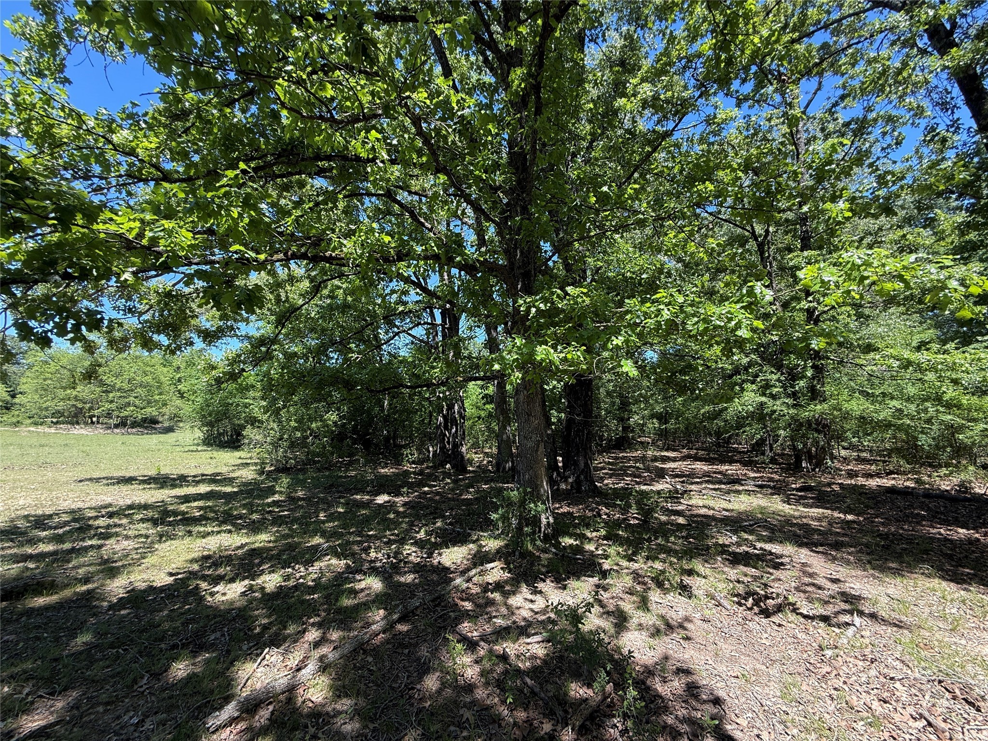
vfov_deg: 85.7
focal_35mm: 14
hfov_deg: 102.1
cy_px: 370
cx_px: 494
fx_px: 400
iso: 50
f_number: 2.2
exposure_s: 1/262
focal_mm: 2.22
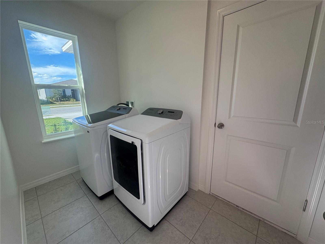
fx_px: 131
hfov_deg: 102.1
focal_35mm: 14
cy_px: 122
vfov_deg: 85.7
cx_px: 162
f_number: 2.2
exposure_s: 1/189
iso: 64
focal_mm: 2.22
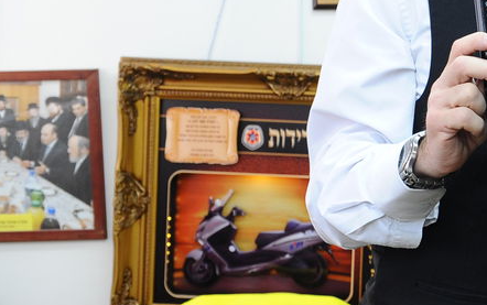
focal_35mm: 116
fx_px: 1541
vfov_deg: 11.3
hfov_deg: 16.3
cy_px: 41
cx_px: 750
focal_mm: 36
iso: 1000
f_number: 5
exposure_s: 1/50
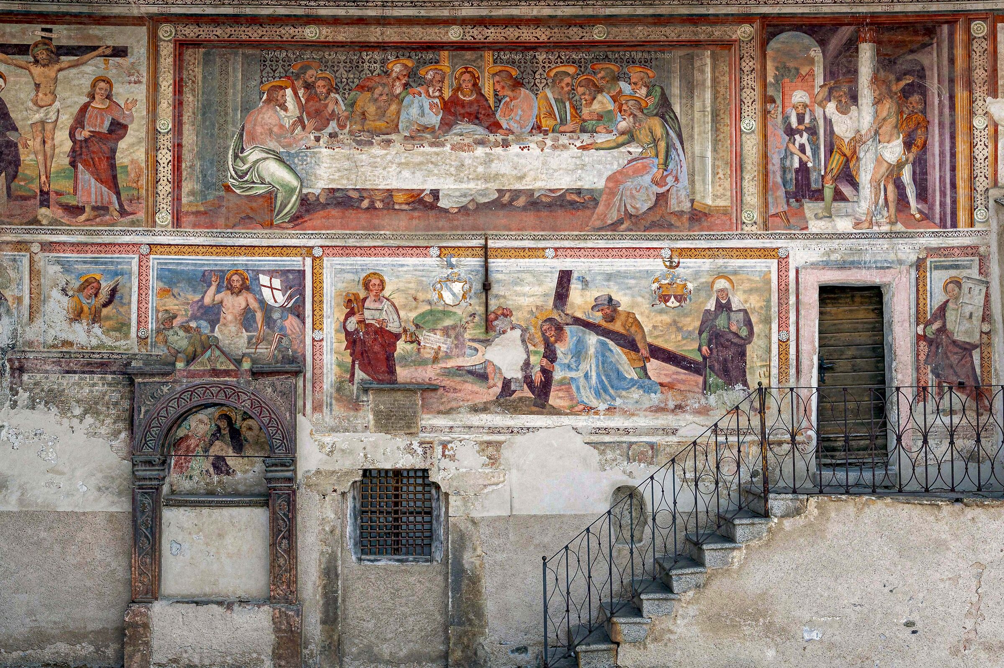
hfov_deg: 38.2
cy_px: 334
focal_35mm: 52
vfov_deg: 26.0
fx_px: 1449
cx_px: 502
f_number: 10
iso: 400
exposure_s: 1/60
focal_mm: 52
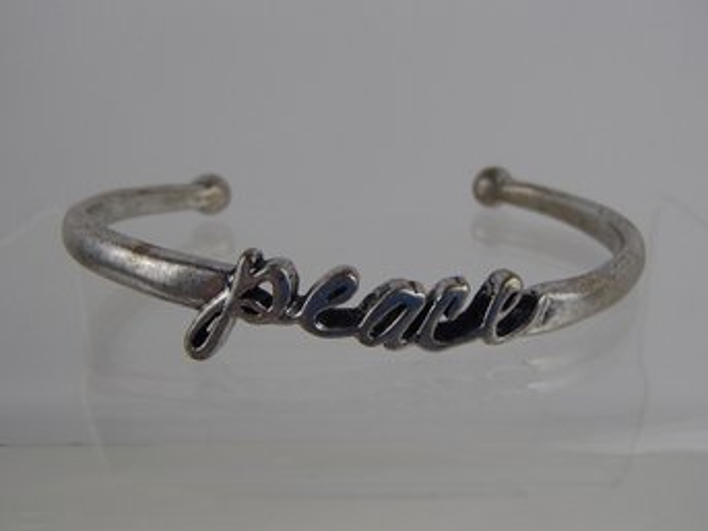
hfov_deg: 50.2
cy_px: 266
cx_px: 354
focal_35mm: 37
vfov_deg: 38.6
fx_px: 756
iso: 160
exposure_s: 1/160
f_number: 4.7
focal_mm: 6.64
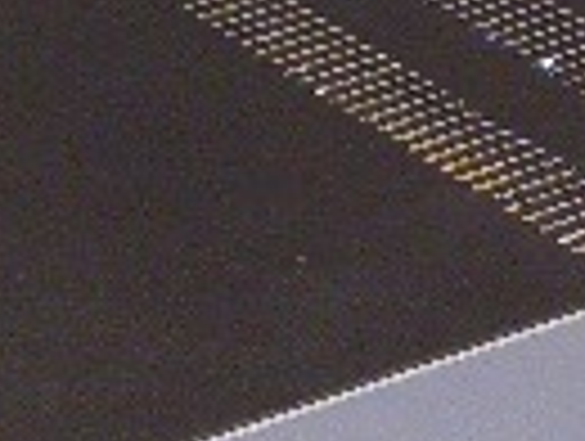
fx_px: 5164
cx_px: -54
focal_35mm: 305
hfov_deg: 6.5
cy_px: 423
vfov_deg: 4.9
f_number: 3.5
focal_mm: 10.2
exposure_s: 1/8
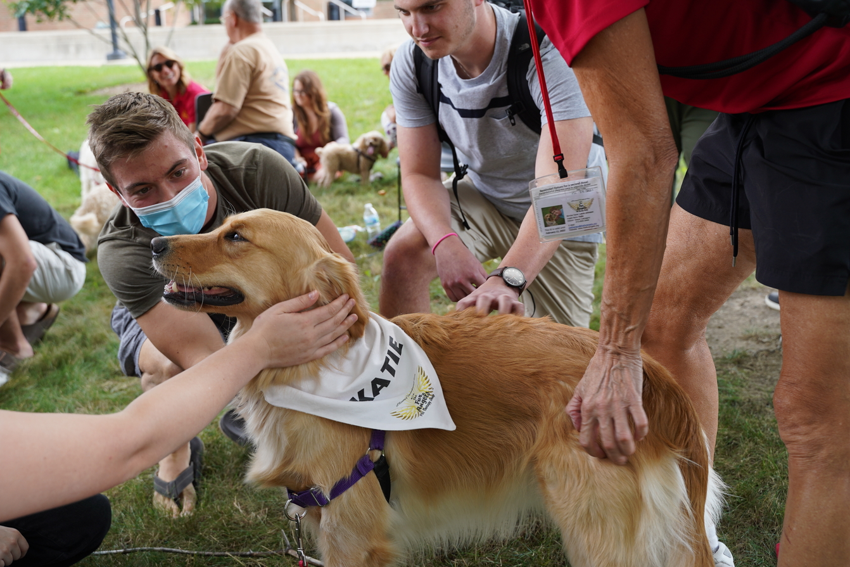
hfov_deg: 50.7
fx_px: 897
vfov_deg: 35.1
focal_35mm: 38
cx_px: 408
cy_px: 267
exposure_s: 1/160
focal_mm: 34
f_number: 4
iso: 200
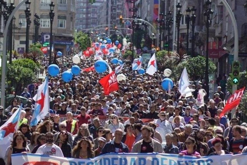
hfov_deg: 6.3
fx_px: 2238
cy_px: 117
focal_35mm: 326
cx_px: 112
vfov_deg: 4.2
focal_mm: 120
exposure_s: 1/320
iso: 100
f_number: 6.3
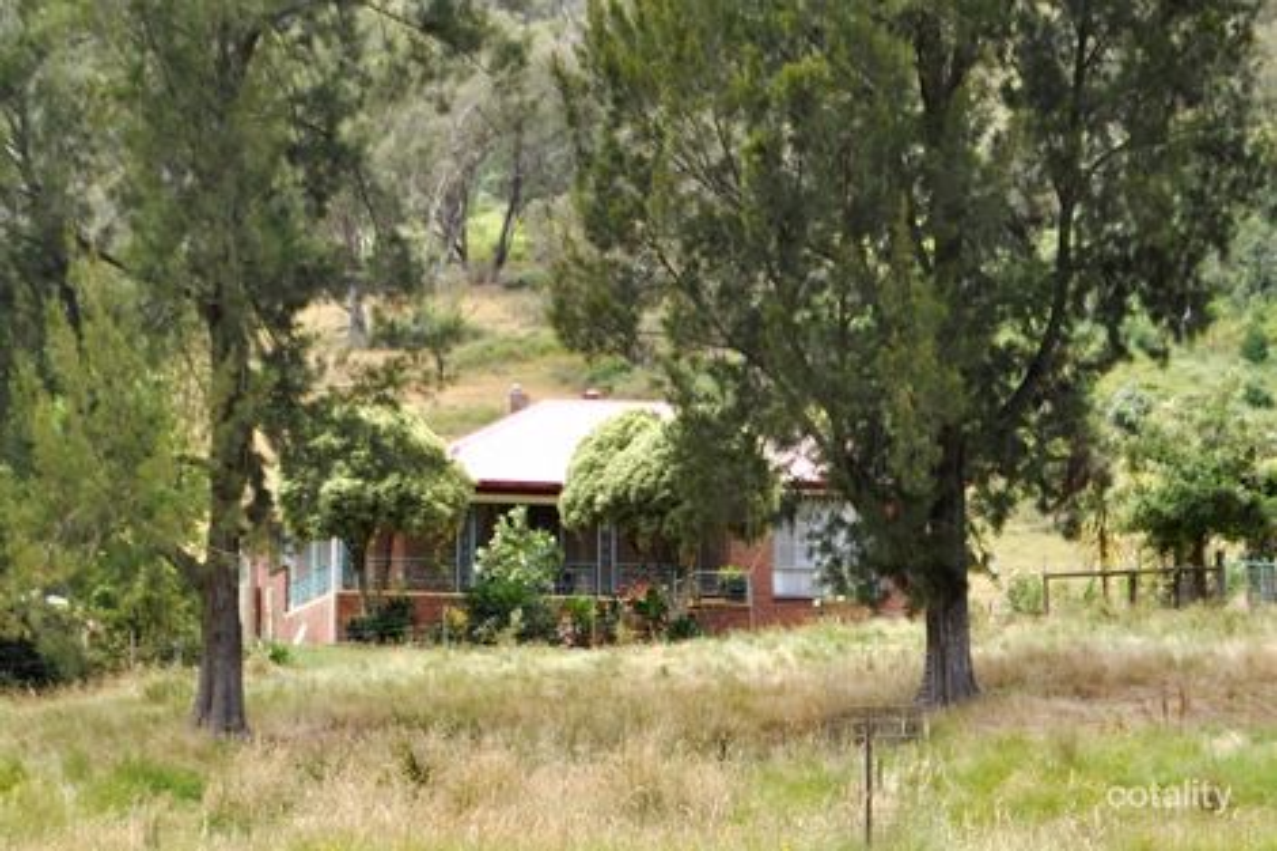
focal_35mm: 68
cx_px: 638
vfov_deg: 20.1
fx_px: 2393
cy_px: 426
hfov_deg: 29.9
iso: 200
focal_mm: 45
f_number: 8
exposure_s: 1/250
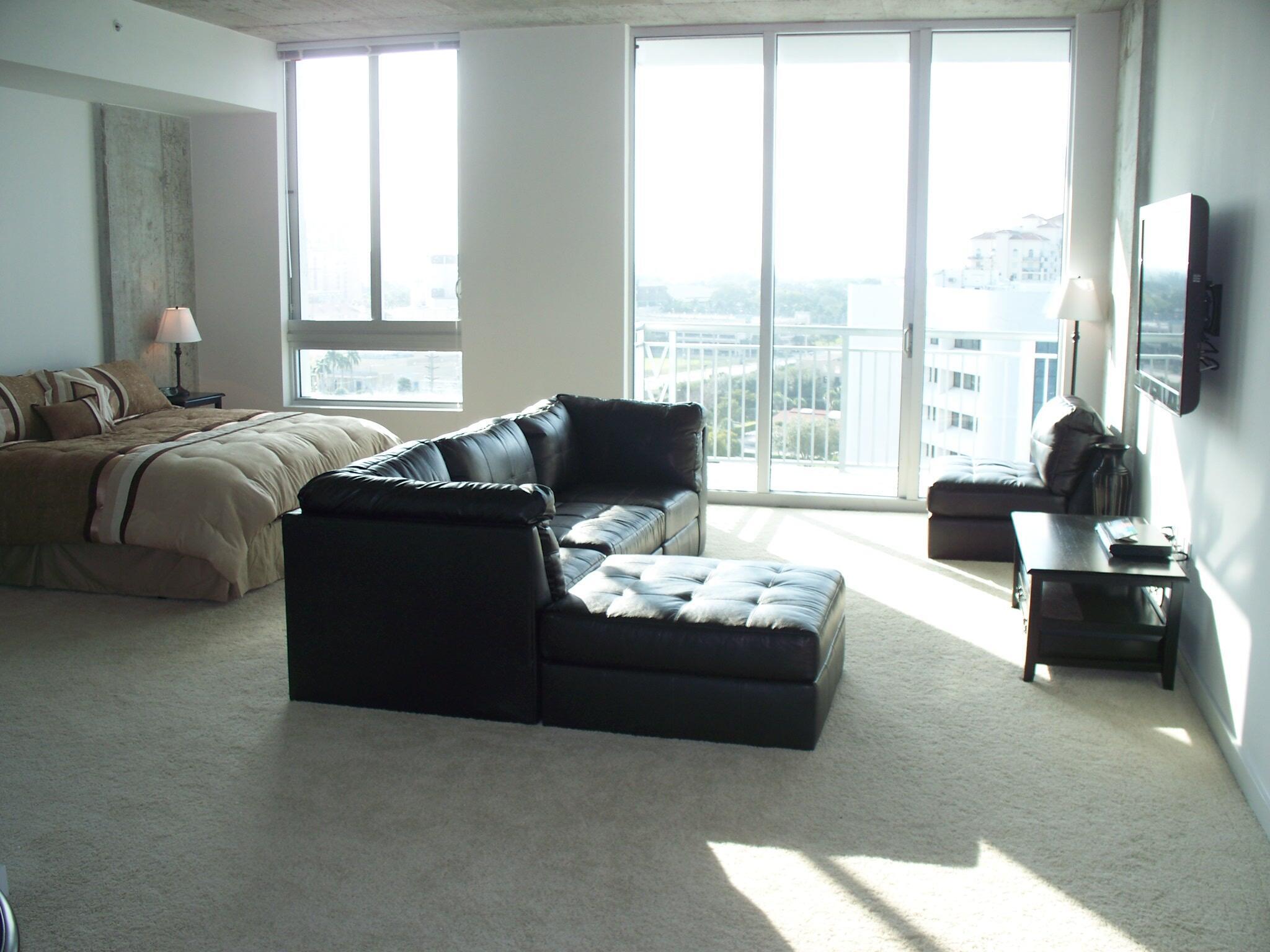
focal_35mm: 36
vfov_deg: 39.7
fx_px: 1321
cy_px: 476
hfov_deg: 51.4
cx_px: 635
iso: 80
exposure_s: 1/250
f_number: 2.8
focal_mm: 7.54
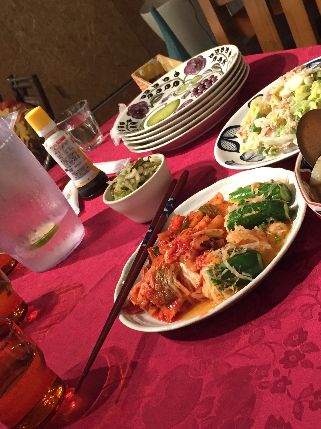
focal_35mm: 47
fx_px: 581
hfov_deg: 30.4
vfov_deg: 40.4
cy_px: 196
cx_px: 237
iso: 160
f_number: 2.2
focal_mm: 4.15
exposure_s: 1/30
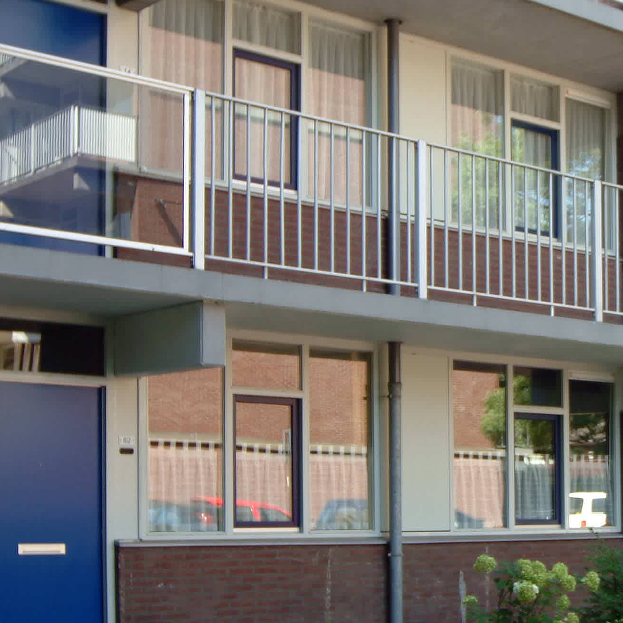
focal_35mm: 62
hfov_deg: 25.4
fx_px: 1270
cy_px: 340
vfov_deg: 27.5
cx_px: 701
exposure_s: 1/90
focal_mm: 15
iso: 160
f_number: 4.8
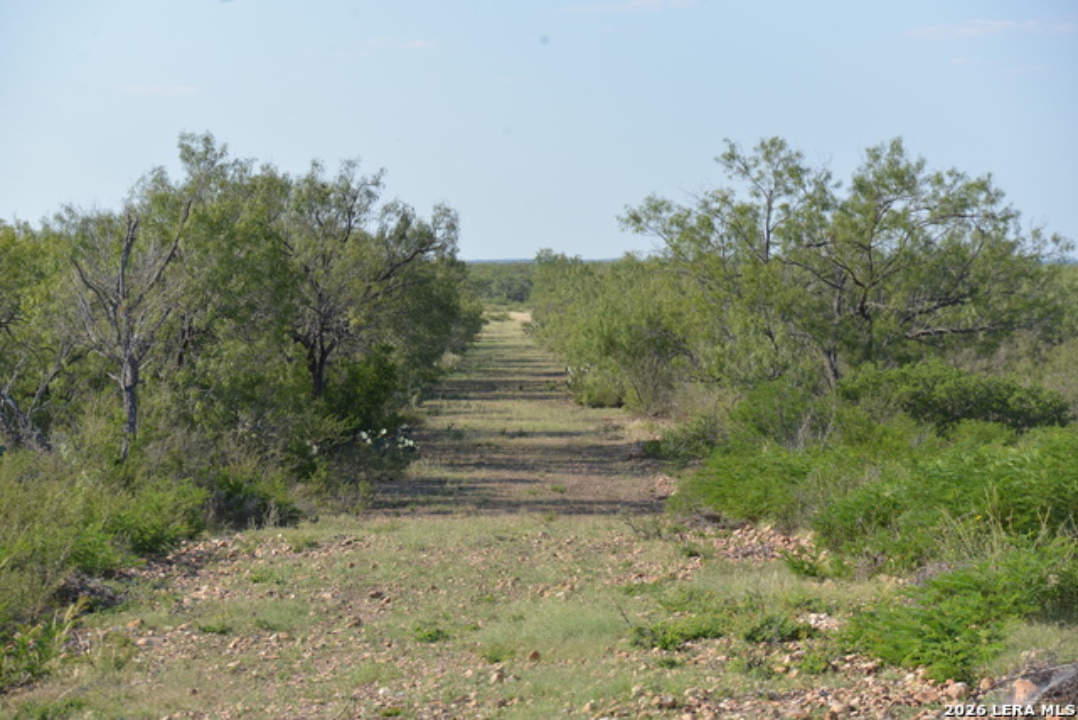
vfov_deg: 11.2
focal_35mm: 122
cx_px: 539
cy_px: 360
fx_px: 3654
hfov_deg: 16.8
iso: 140
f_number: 8
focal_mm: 122
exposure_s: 1/250
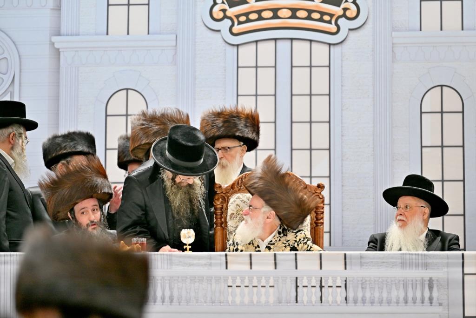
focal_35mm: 200
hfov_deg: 10.3
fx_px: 2645
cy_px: 159
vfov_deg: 6.9
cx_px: 238
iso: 400
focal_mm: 200
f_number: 2.8
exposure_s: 1/125
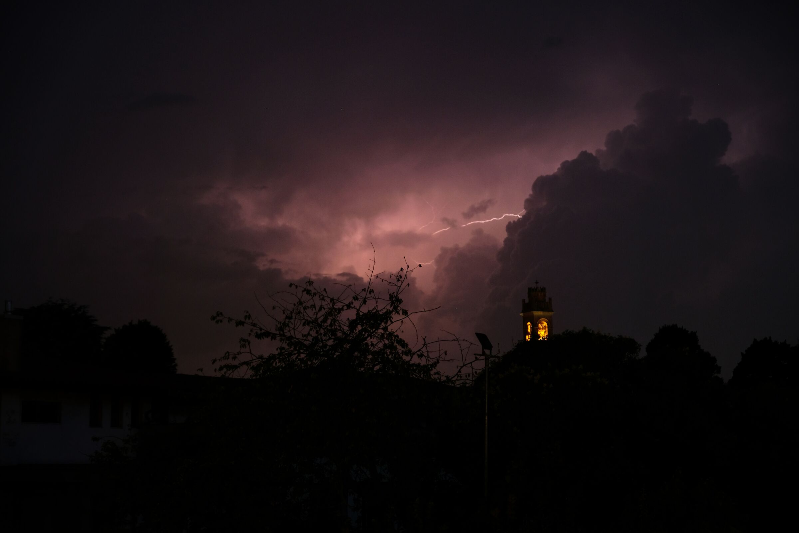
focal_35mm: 59
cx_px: 400
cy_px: 266
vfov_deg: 23.0
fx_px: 1309
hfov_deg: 33.9
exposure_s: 2
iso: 400
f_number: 3.6
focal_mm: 39
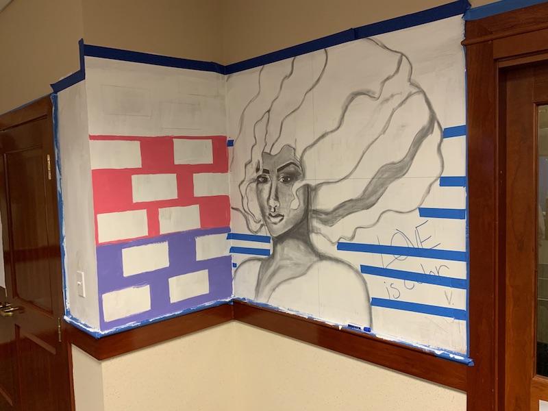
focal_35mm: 29
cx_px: 274
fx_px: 459
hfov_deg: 61.7
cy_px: 206
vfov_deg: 48.2
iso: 160
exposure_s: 1/60
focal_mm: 3
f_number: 1.8
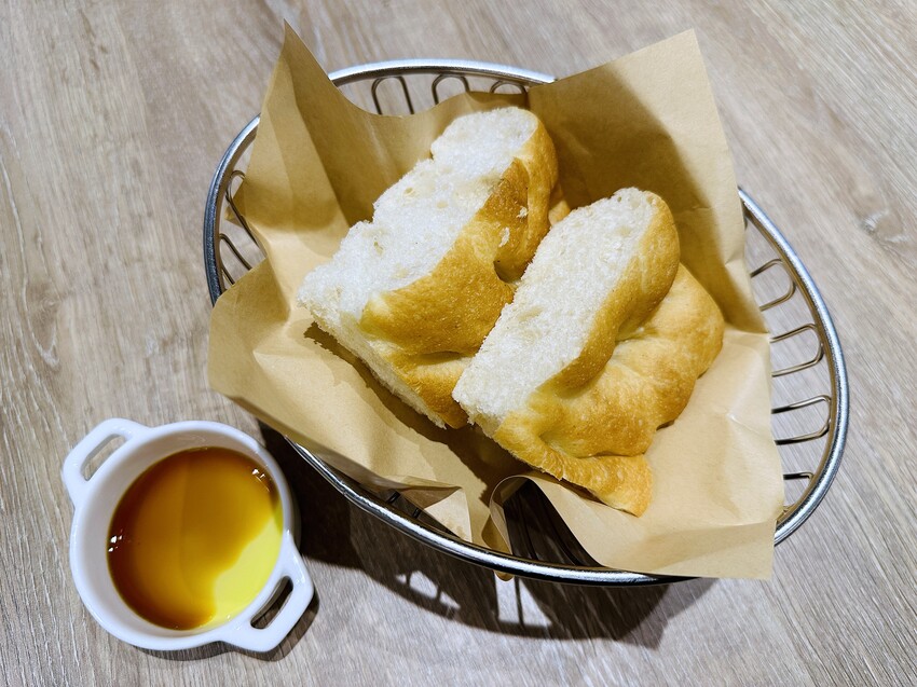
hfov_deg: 71.6
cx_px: 458
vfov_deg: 56.8
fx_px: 636
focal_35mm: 24
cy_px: 344
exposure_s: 1/120
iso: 125
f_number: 1.78
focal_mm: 6.86
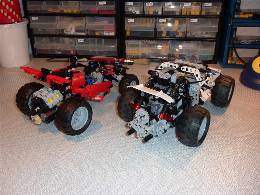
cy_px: 98
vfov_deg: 44.2
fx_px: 240
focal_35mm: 32
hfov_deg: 56.8
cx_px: 130
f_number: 3.5
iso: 100
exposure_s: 1/30
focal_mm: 5.3
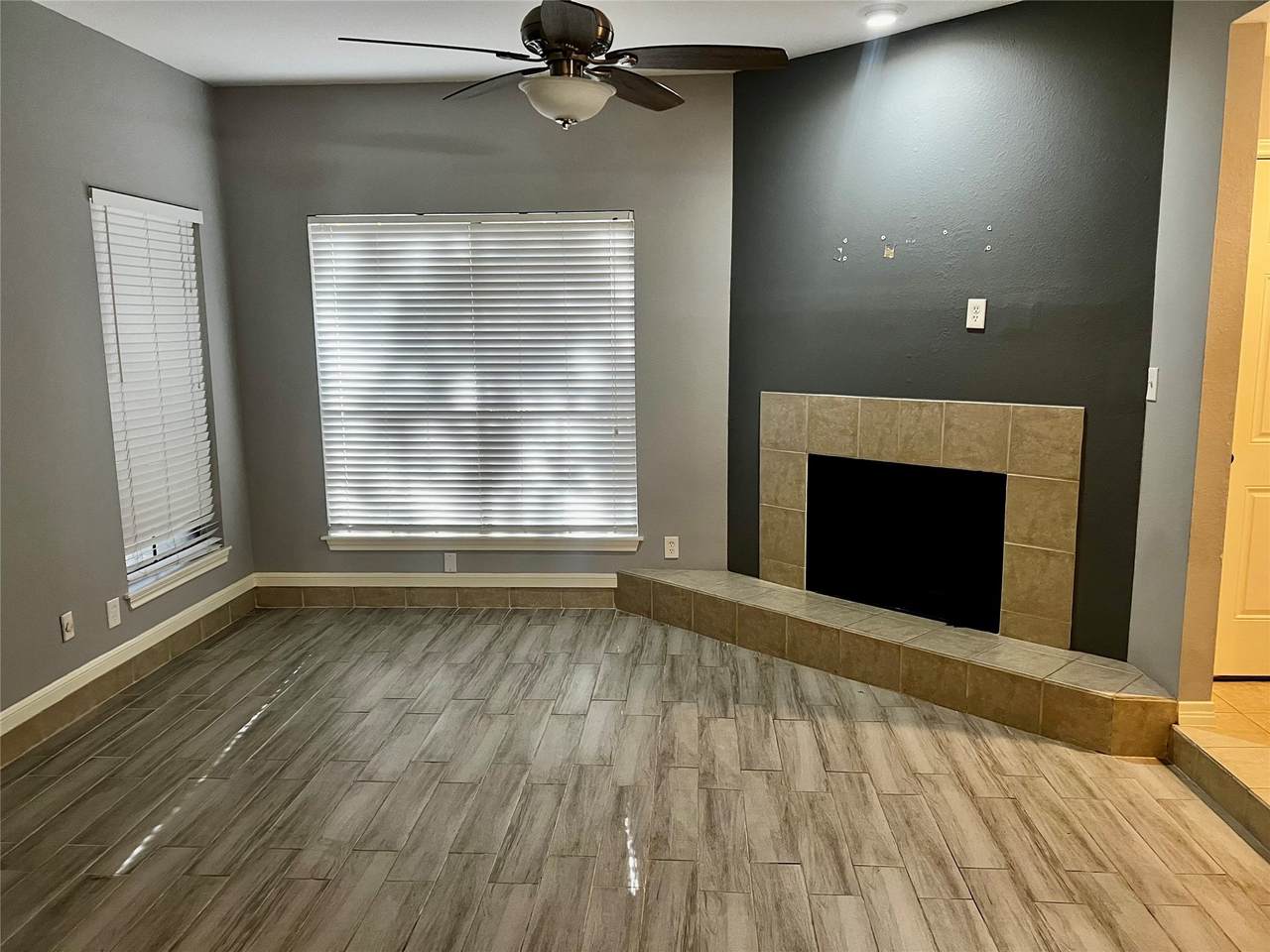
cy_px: 476
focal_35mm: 26
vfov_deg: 53.1
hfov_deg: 67.3
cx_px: 635
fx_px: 954
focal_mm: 5.7
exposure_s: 1/60
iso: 250
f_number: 1.5
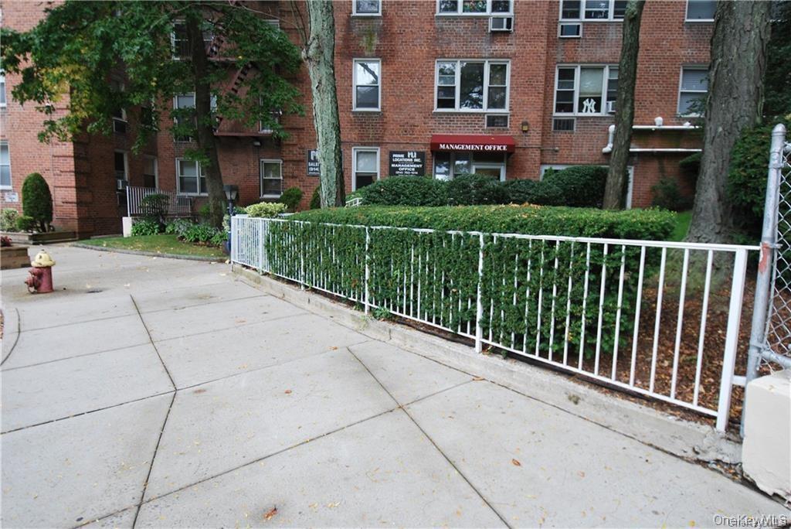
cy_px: 264
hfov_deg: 77.3
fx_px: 495
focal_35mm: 22
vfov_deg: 56.2
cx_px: 396
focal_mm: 15
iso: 200
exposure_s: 1/80
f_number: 4.5
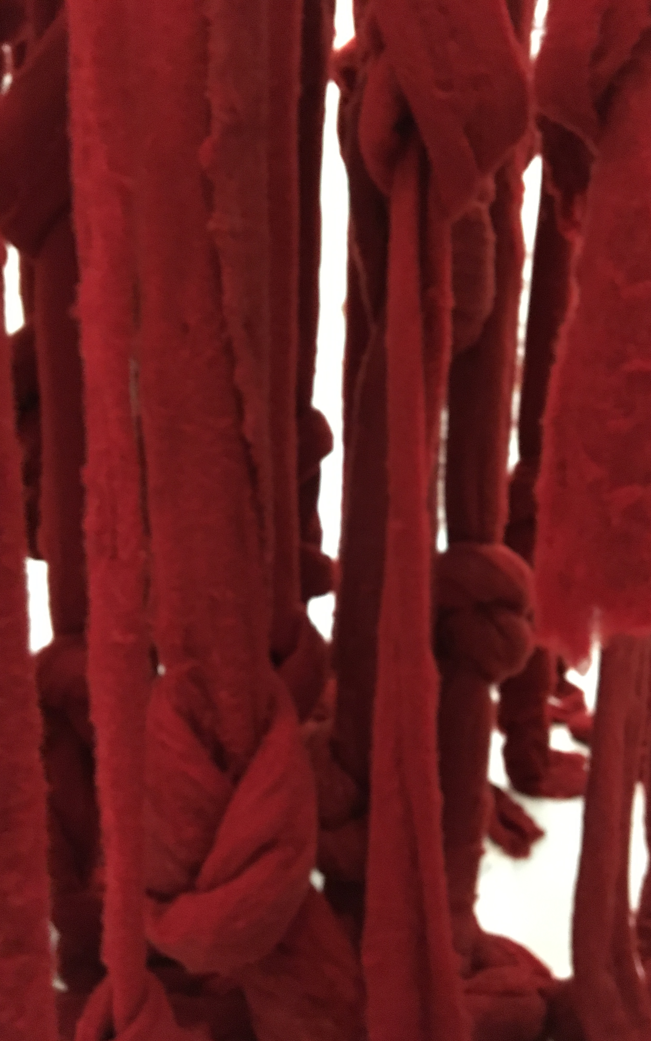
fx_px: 880
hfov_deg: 40.6
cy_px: 524
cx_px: 342
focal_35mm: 31
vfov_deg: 61.2
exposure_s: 1/17
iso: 320
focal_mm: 4.15
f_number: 2.2
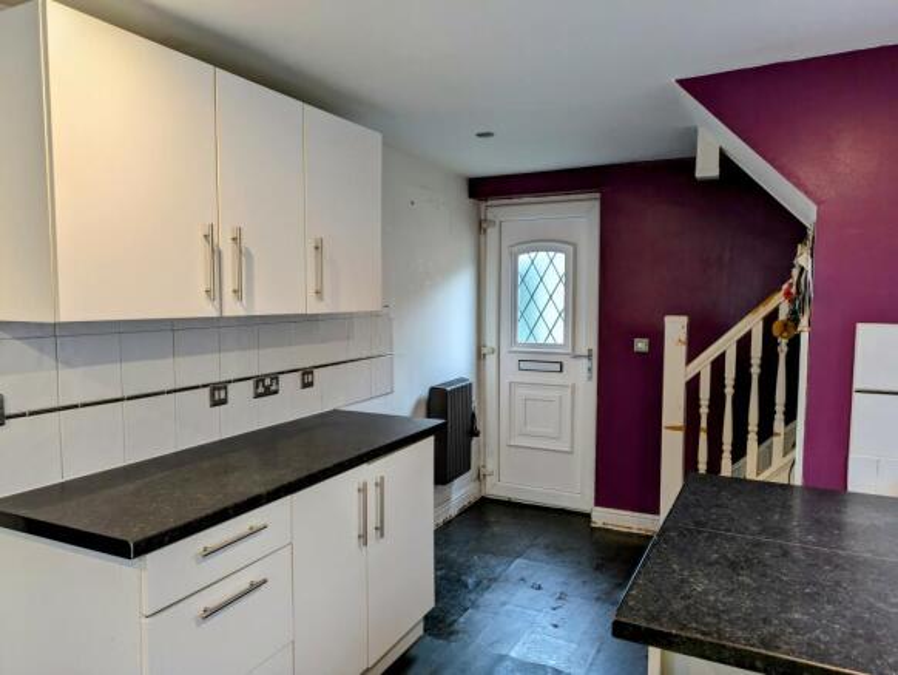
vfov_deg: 54.9
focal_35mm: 25
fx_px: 649
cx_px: 449
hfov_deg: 69.4
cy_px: 338
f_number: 1.89
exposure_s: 1/50
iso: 149
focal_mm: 5.43
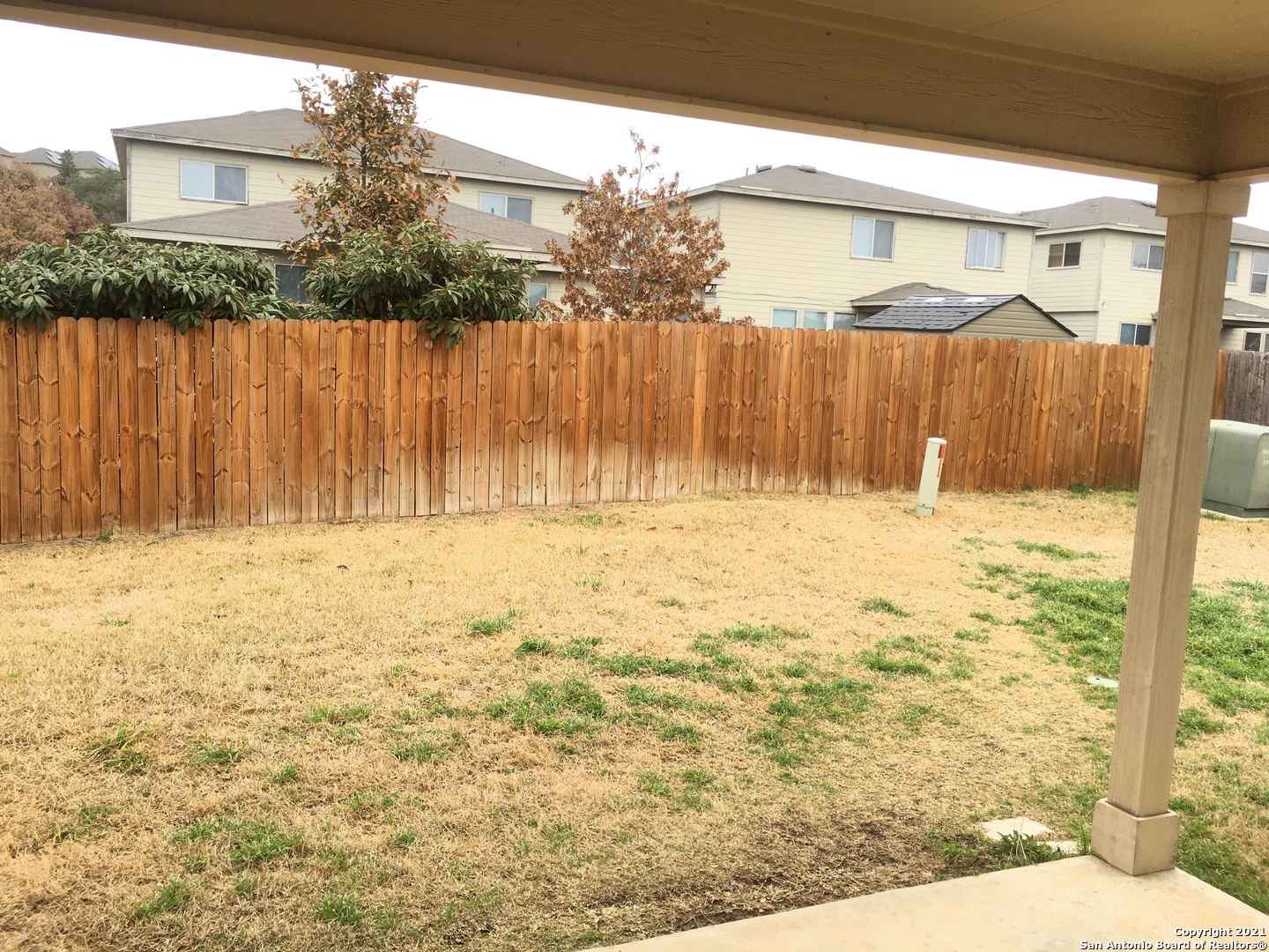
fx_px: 1063
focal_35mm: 29
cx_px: 634
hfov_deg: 61.7
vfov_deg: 48.2
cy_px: 476
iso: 25
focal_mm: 4.15
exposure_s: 1/207
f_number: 2.2
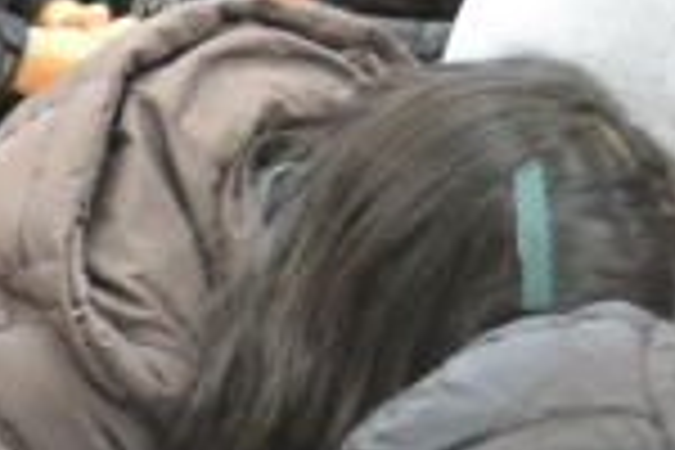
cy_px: 232
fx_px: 5550
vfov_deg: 4.6
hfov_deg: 6.6
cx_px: -873
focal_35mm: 296
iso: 3200
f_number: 5.3
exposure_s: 1/30
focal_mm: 40
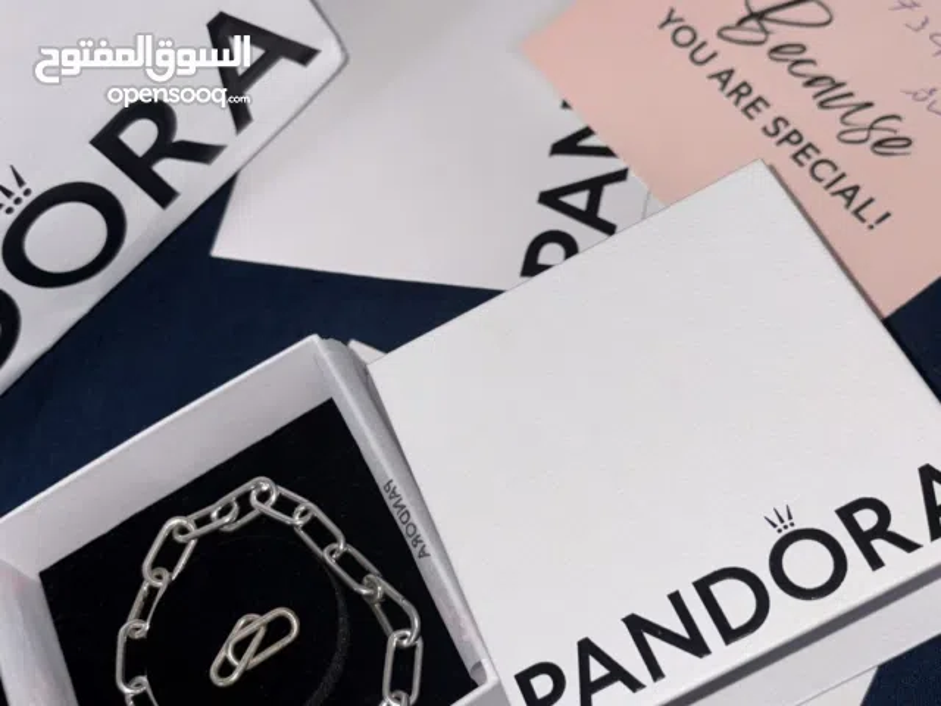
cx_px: 470
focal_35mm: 26
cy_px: 353
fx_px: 707
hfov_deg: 67.3
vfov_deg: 53.1
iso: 40
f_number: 1.6
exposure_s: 1/50
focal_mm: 5.96
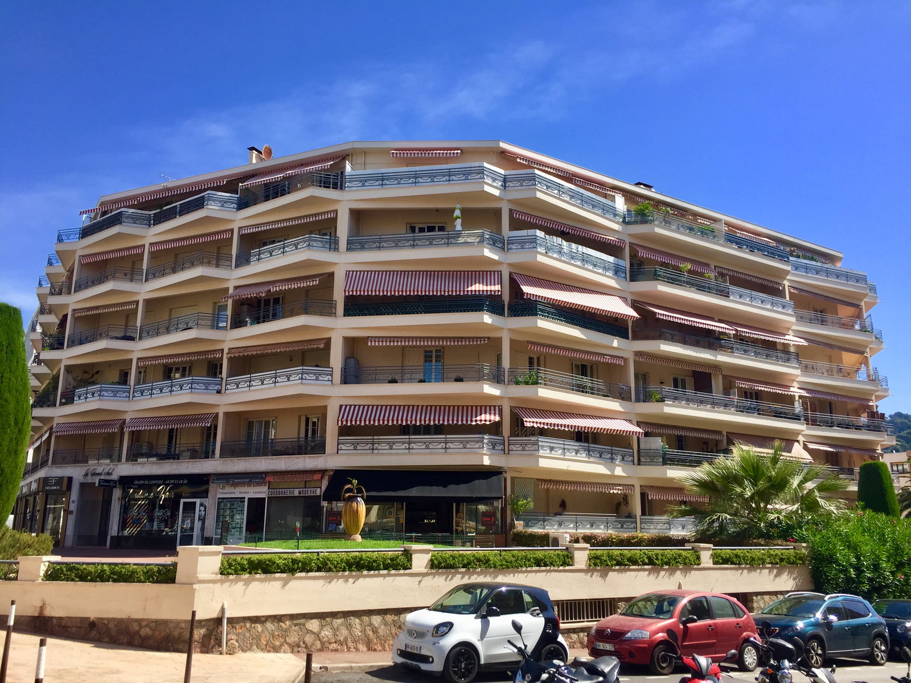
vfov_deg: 48.2
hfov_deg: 61.7
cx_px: 456
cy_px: 342
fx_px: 763
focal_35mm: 29
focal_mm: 4.15
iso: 32
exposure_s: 1/1276
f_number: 2.2
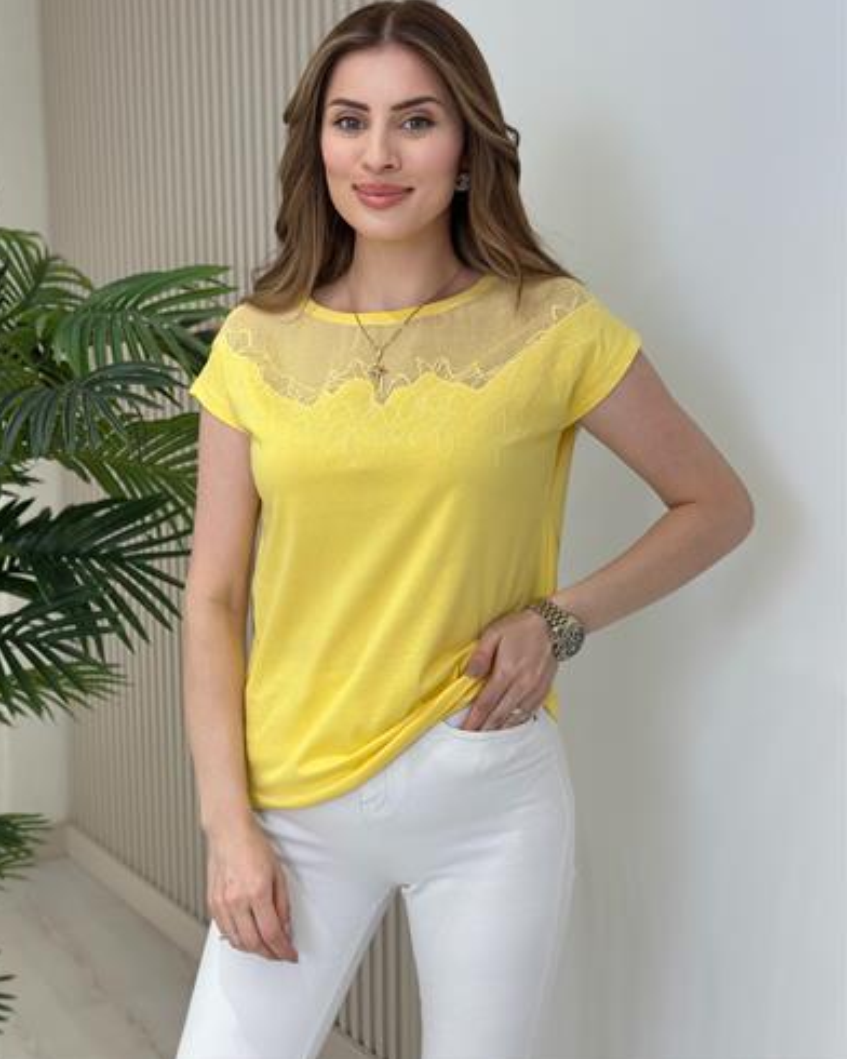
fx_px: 1598
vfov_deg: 36.6
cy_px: 490
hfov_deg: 29.7
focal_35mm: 51
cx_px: 419
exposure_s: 1/260
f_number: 1.78
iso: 80
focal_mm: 6.86
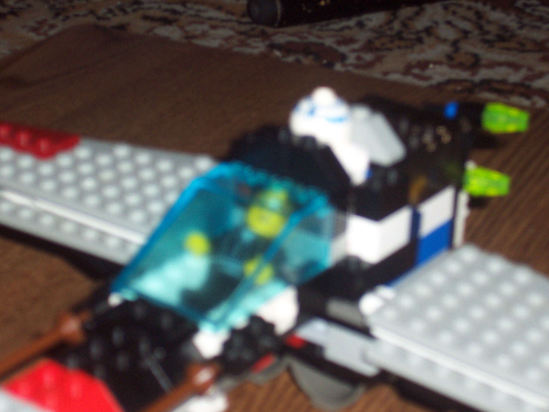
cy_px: 206
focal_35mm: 111
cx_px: 274
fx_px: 1760
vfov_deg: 13.3
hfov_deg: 17.7
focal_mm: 16.8
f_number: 4.8
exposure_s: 1/90
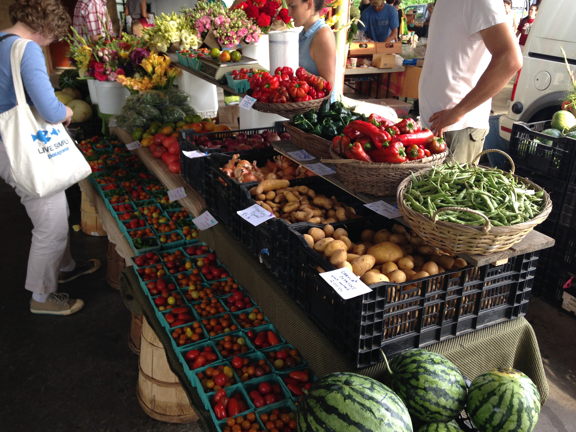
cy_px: 216
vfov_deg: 42.9
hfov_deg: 55.4
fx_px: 549
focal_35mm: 33
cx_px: 288
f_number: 2.4
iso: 64
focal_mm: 4.12
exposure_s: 1/60
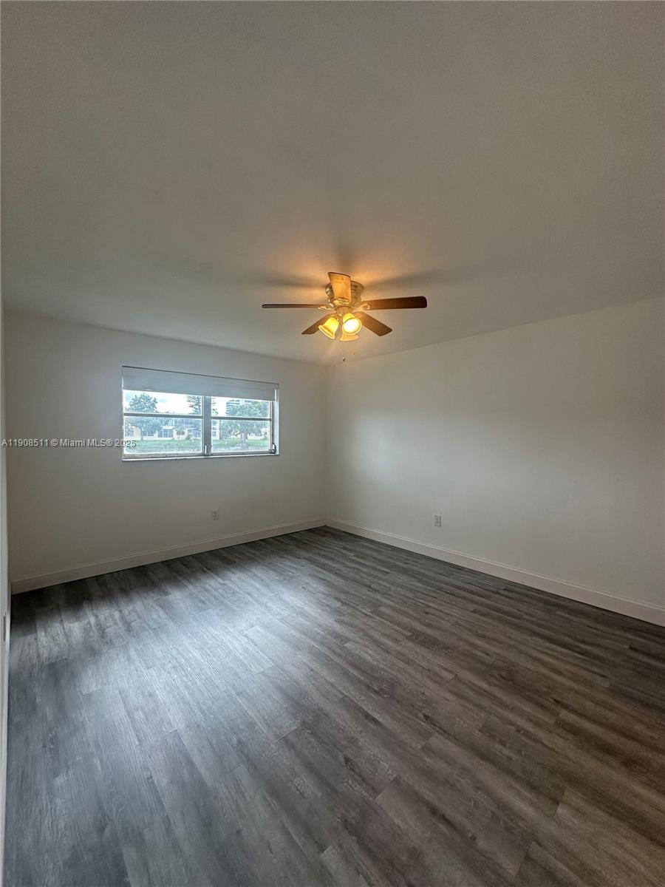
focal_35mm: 14
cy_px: 444
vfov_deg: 102.1
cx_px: 332
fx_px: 359
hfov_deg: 85.7
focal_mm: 2.22
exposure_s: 1/120
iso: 160
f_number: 2.2
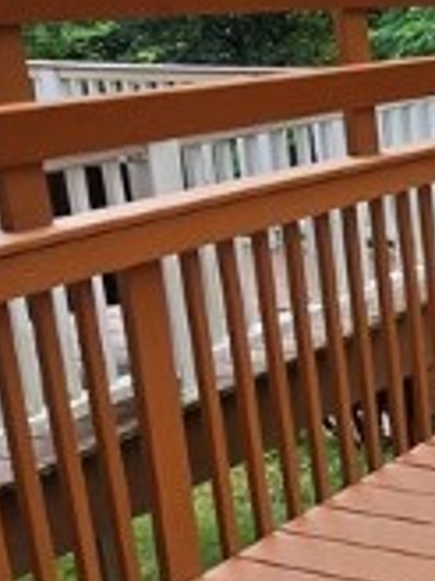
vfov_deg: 31.5
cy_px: 202
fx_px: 1022
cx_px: 856
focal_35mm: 61
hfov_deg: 17.6
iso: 80
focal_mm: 2.2
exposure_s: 1/719
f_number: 2.2
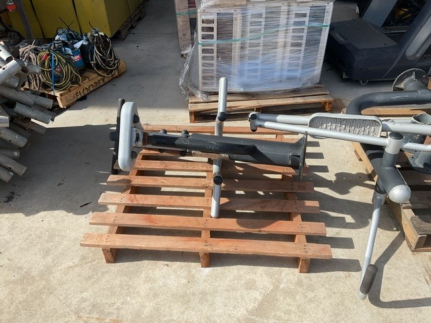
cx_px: 216
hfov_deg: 61.7
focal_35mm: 29
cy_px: 162
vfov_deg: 48.2
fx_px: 361
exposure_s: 1/1195
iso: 16
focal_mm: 3
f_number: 1.8
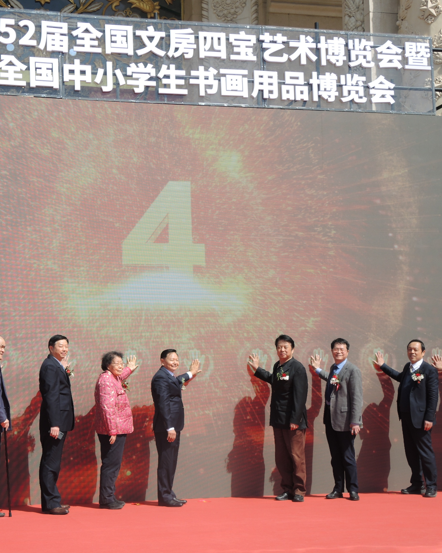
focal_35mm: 60
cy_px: 277
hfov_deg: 25.3
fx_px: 981
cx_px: 161
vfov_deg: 31.5
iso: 80
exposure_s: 1/1000
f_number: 2.5
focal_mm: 9.9
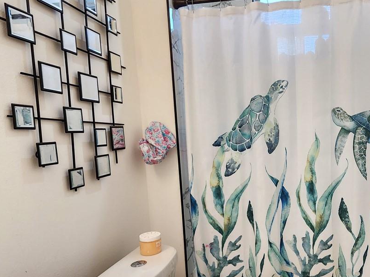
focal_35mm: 26
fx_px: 278
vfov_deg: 52.9
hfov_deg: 63.8
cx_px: 272
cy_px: 158
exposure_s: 1/60
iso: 200
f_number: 2.2
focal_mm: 2.2
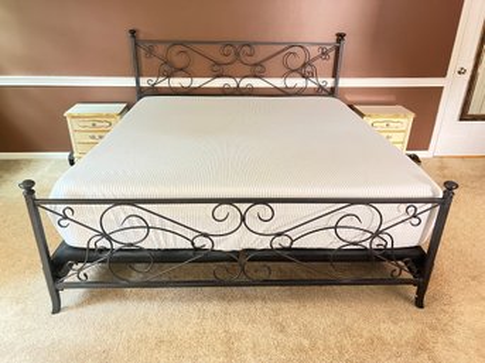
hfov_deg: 67.3
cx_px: 242
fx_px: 364
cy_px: 182
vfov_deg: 53.0
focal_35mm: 26
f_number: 1.5
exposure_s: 1/53
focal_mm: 5.7
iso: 500
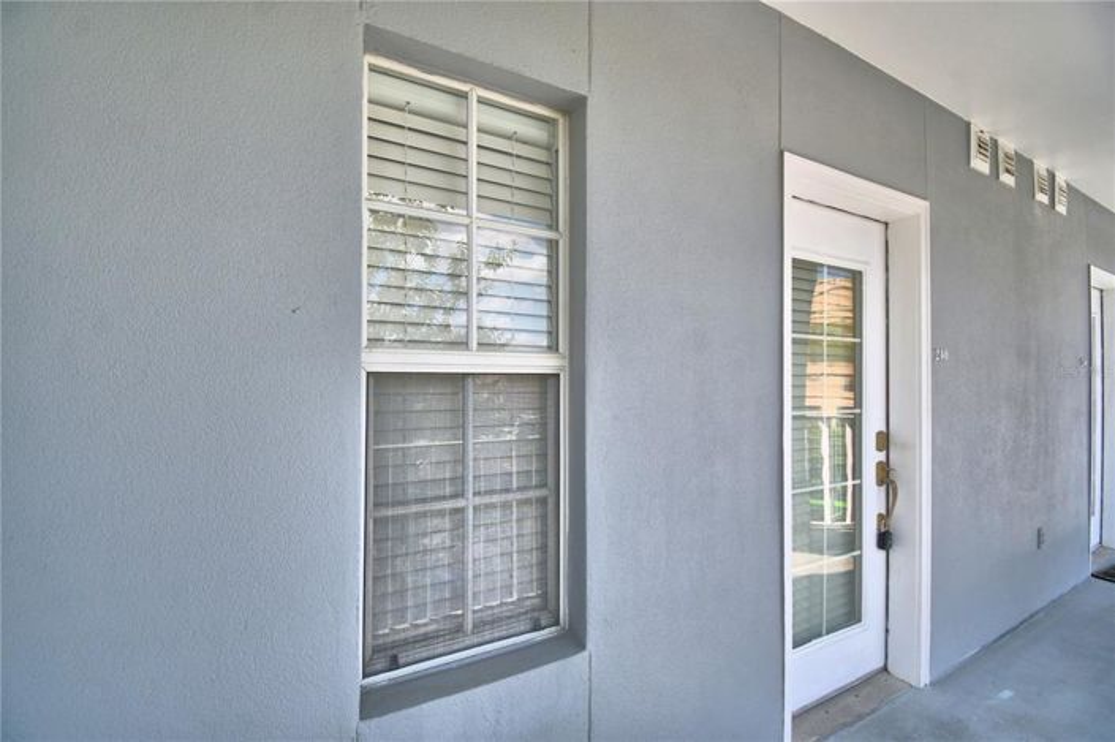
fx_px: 464
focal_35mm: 15
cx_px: 558
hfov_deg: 100.4
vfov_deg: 77.2
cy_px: 371
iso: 110
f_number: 4.5
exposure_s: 1/500
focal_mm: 10
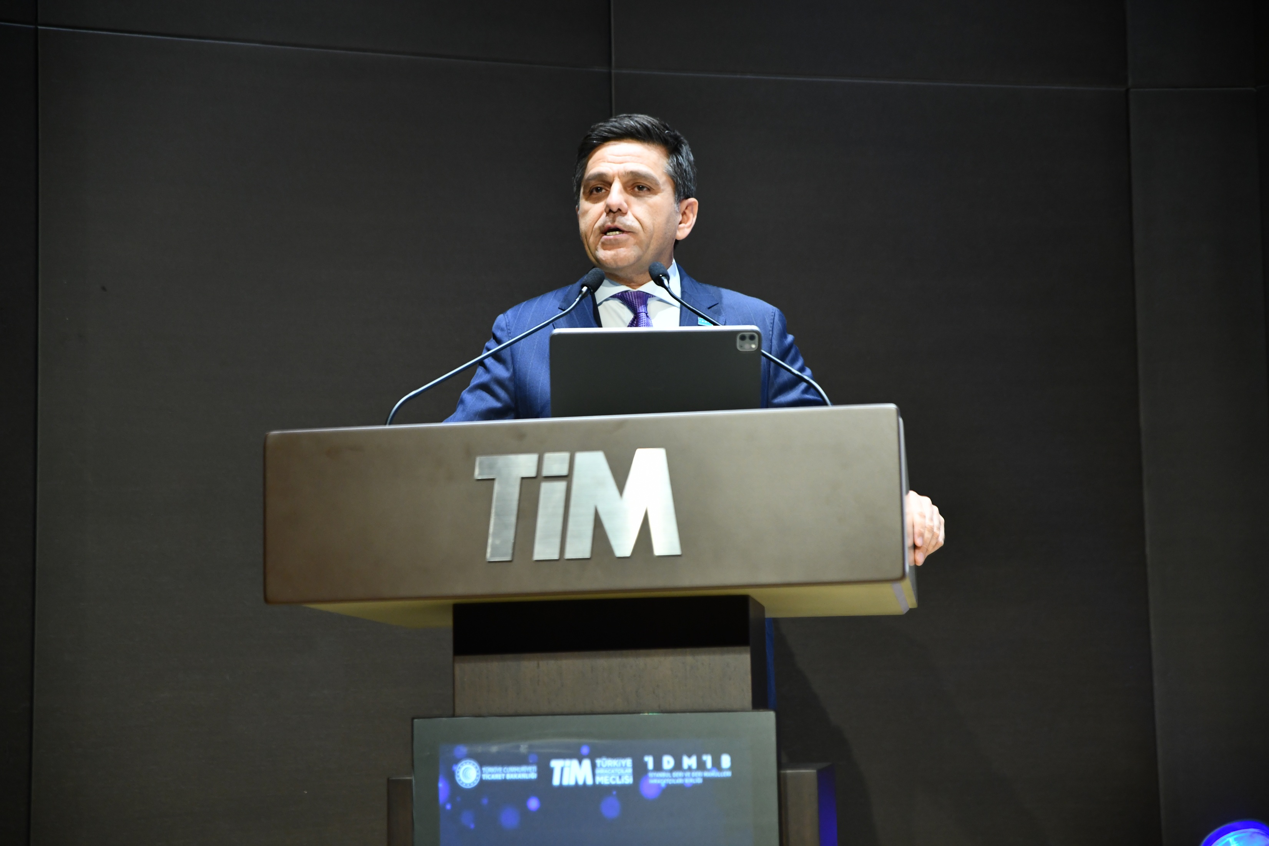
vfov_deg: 19.5
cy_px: 423
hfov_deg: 28.8
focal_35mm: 70
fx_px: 2467
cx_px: 634
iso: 1600
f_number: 3.2
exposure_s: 1/125
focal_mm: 70
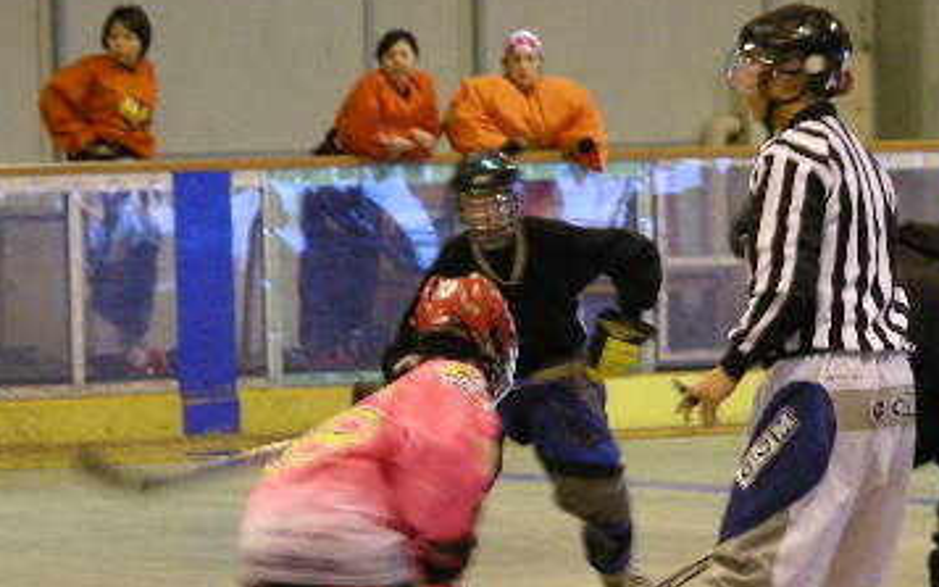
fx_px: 8367
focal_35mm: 327
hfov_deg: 6.4
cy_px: 511
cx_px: 502
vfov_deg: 4.0
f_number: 3.5
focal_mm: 28.7
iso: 200
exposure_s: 1/22.2
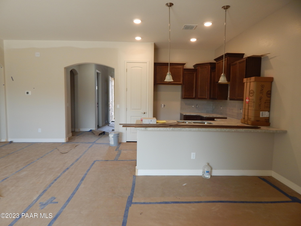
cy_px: 113
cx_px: 150
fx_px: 191
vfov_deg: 61.1
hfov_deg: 76.4
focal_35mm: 22
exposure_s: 1/50
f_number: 3
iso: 125
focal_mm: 4
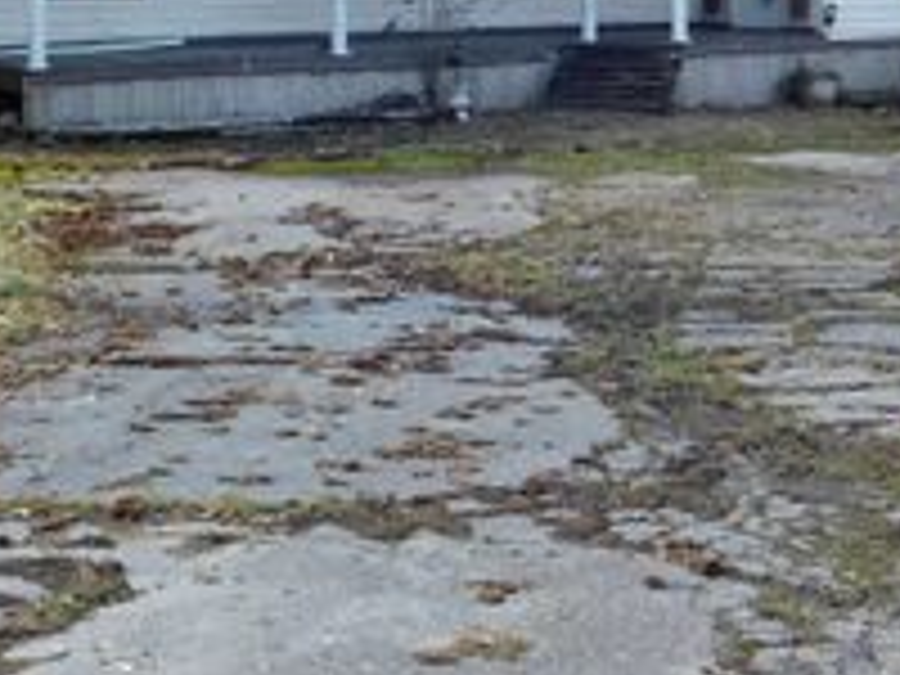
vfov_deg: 14.5
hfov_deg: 19.6
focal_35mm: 100
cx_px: 500
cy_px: -11
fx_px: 2600
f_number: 3.6
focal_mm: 7.1
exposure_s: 1/160
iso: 125
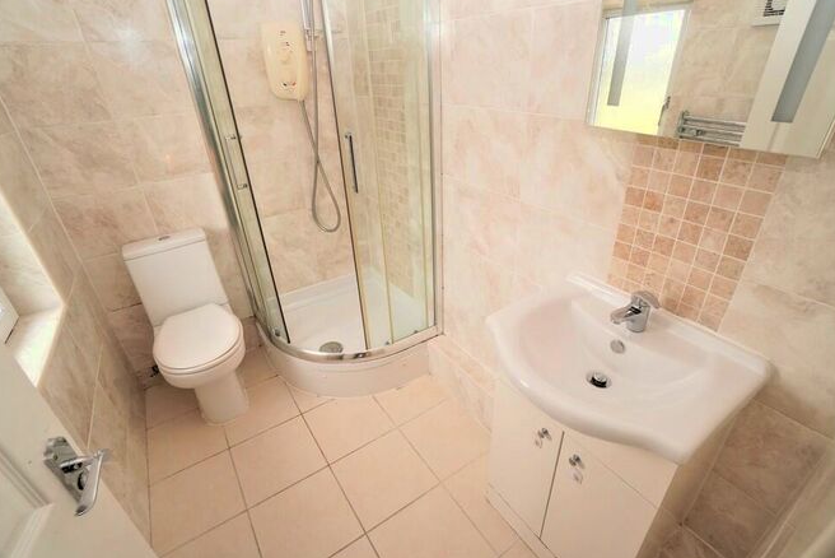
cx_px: 437
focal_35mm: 16
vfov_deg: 73.8
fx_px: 371
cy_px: 277
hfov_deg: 96.6
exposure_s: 1/50
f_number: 5
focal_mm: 10
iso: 320
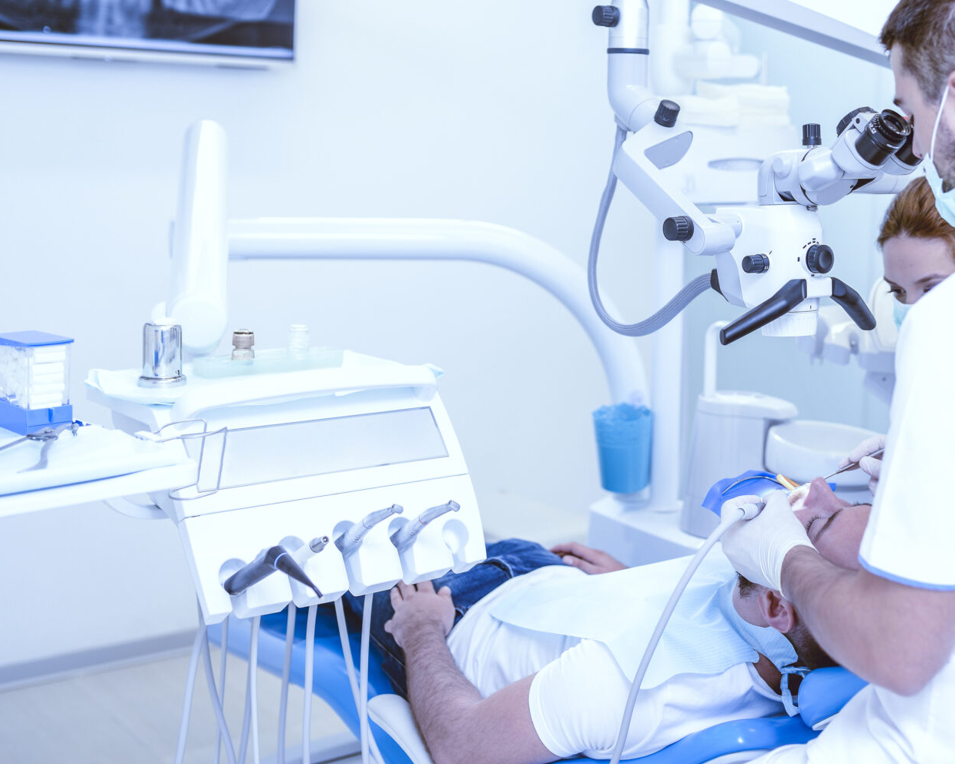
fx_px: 1498
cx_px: 651
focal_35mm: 53
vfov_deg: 28.5
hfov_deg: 35.0
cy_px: 266
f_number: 2.2
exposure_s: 1/100
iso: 160
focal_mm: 35
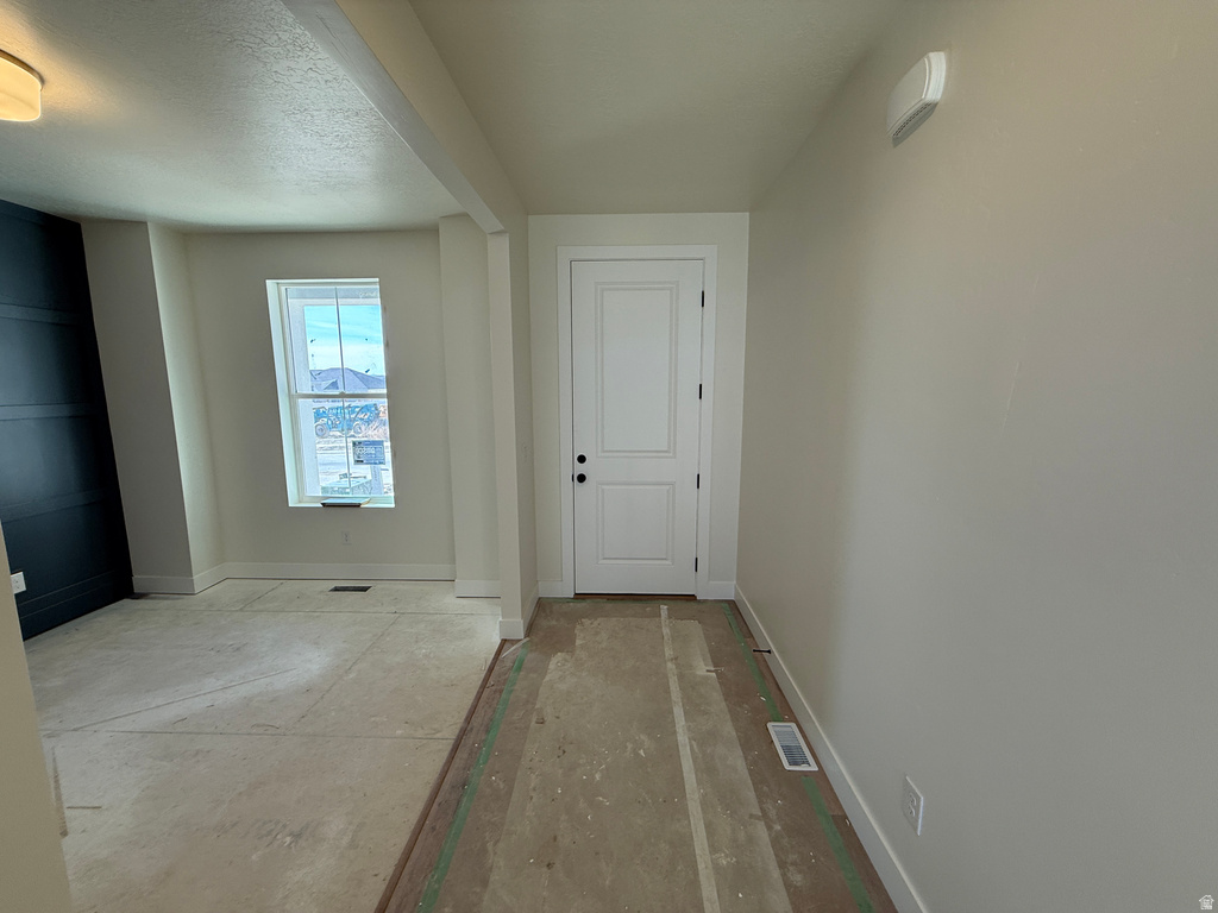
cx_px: 609
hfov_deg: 102.1
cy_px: 456
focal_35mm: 14
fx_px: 493
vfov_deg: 85.7
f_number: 2.2
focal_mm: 2.22
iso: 64
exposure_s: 1/120
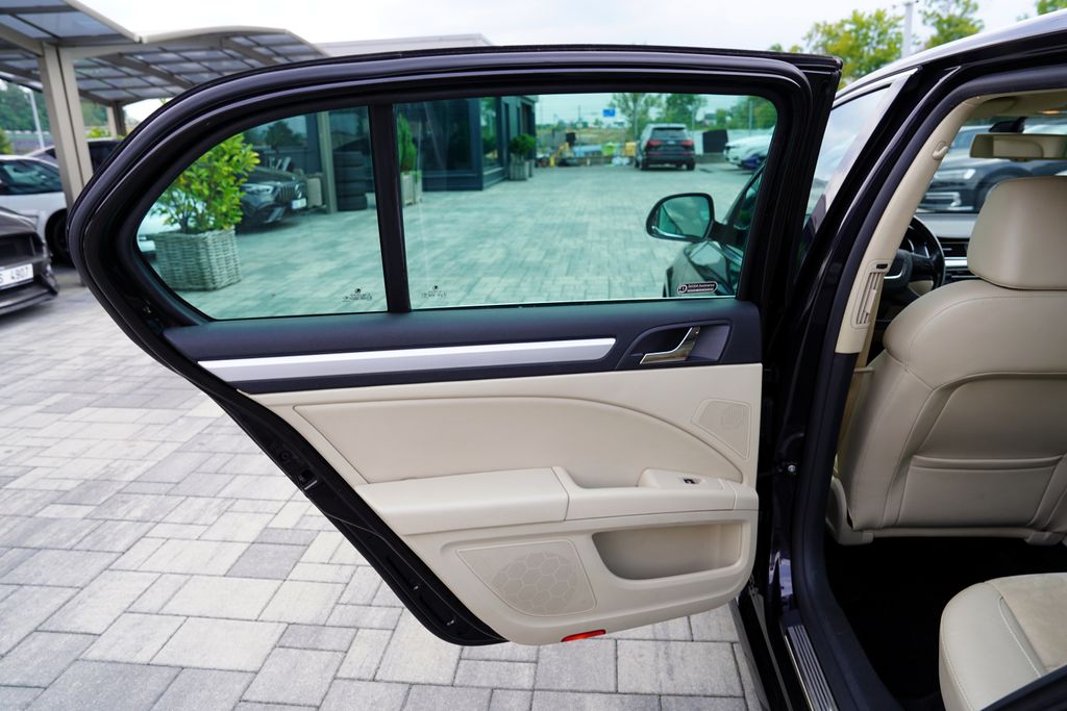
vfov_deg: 53.1
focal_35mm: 24
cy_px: 356
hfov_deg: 73.7
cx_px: 534
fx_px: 711
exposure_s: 1/100
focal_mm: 24
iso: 100
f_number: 5.6
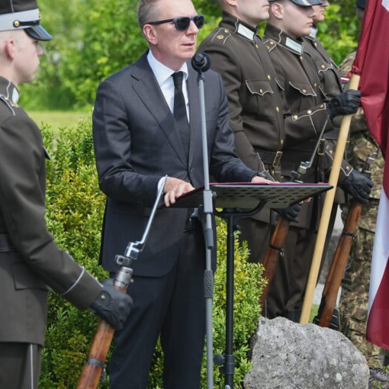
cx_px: 204
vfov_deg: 5.8
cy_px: 150
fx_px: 3840
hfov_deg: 5.8
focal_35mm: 302
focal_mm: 177
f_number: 8
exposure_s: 1/400
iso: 500
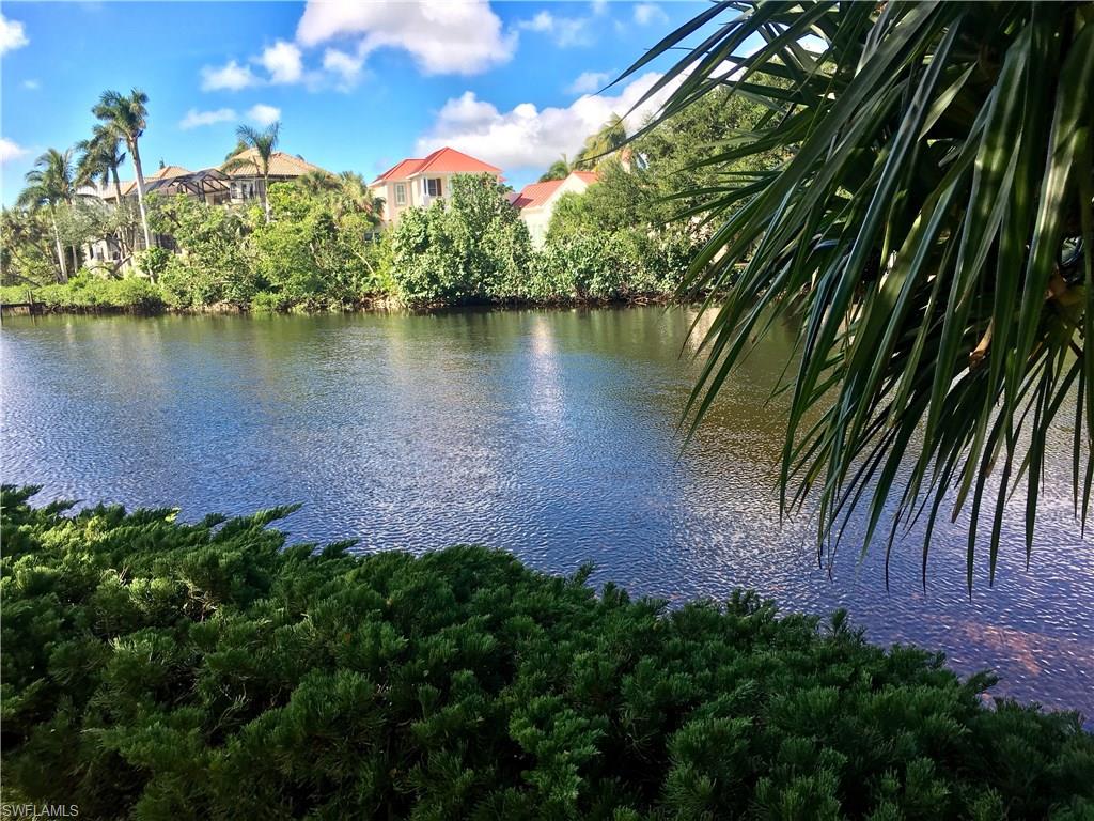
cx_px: 547
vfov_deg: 48.2
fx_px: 917
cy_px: 410
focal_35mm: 29
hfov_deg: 61.7
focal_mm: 4.15
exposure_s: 1/620
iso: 25
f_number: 2.2
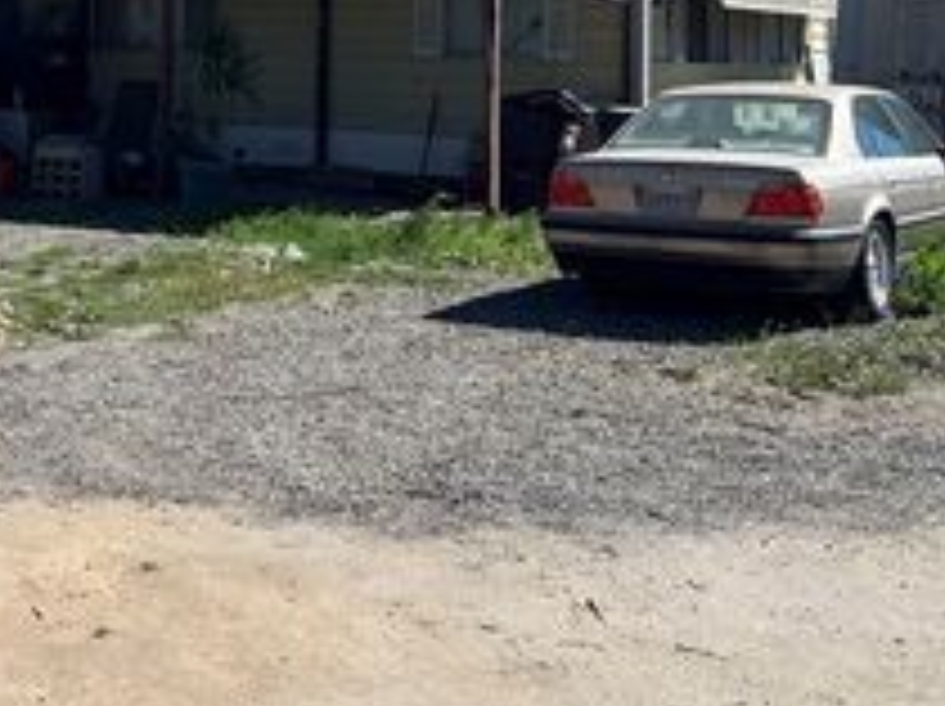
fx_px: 1691
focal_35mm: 62
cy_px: 7
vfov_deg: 22.7
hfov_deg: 30.5
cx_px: 202
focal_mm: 5.7
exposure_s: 1/3968
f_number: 1.5
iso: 50
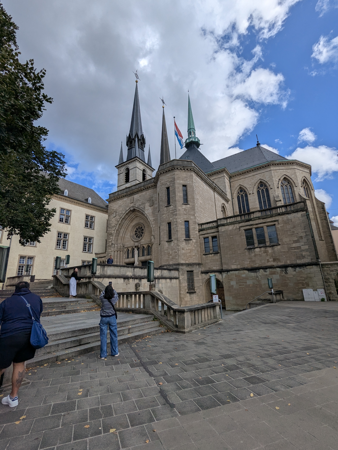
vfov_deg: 94.4
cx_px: 169
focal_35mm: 16
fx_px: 208
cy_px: 225
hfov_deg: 78.2
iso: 53
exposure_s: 1/2653
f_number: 2.2
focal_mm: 2.35
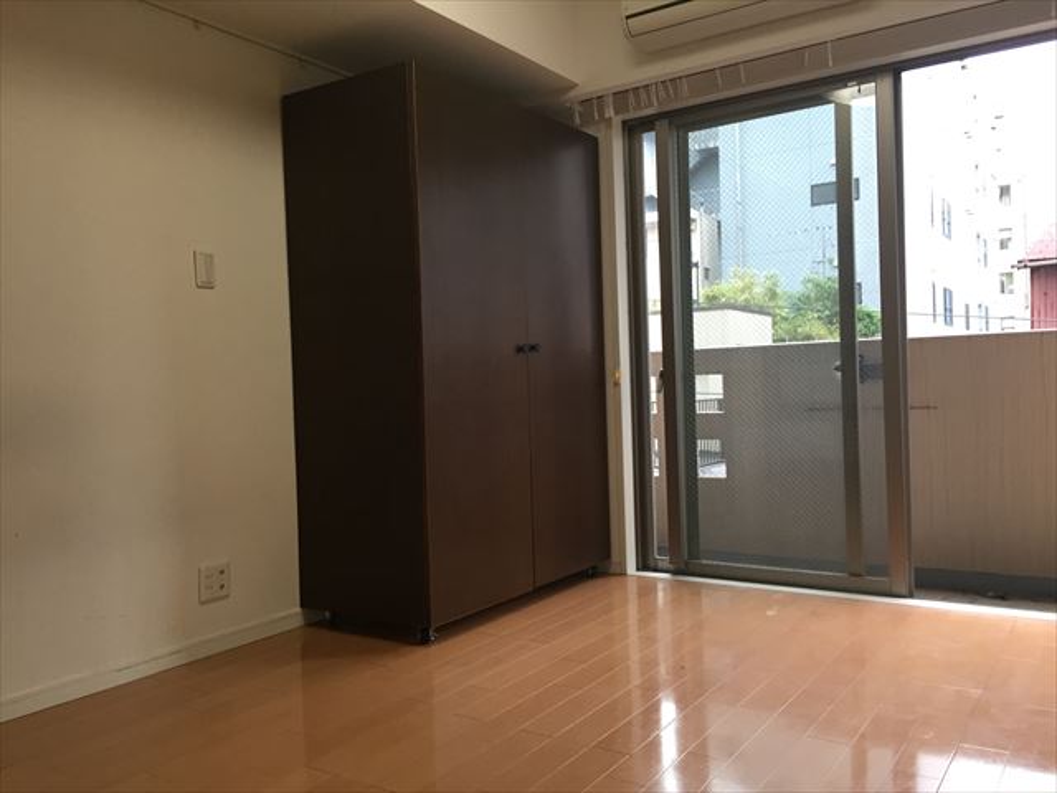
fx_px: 886
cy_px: 396
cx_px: 528
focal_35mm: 29
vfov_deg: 48.2
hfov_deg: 61.7
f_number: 2.2
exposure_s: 1/33
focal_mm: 4.15
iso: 64
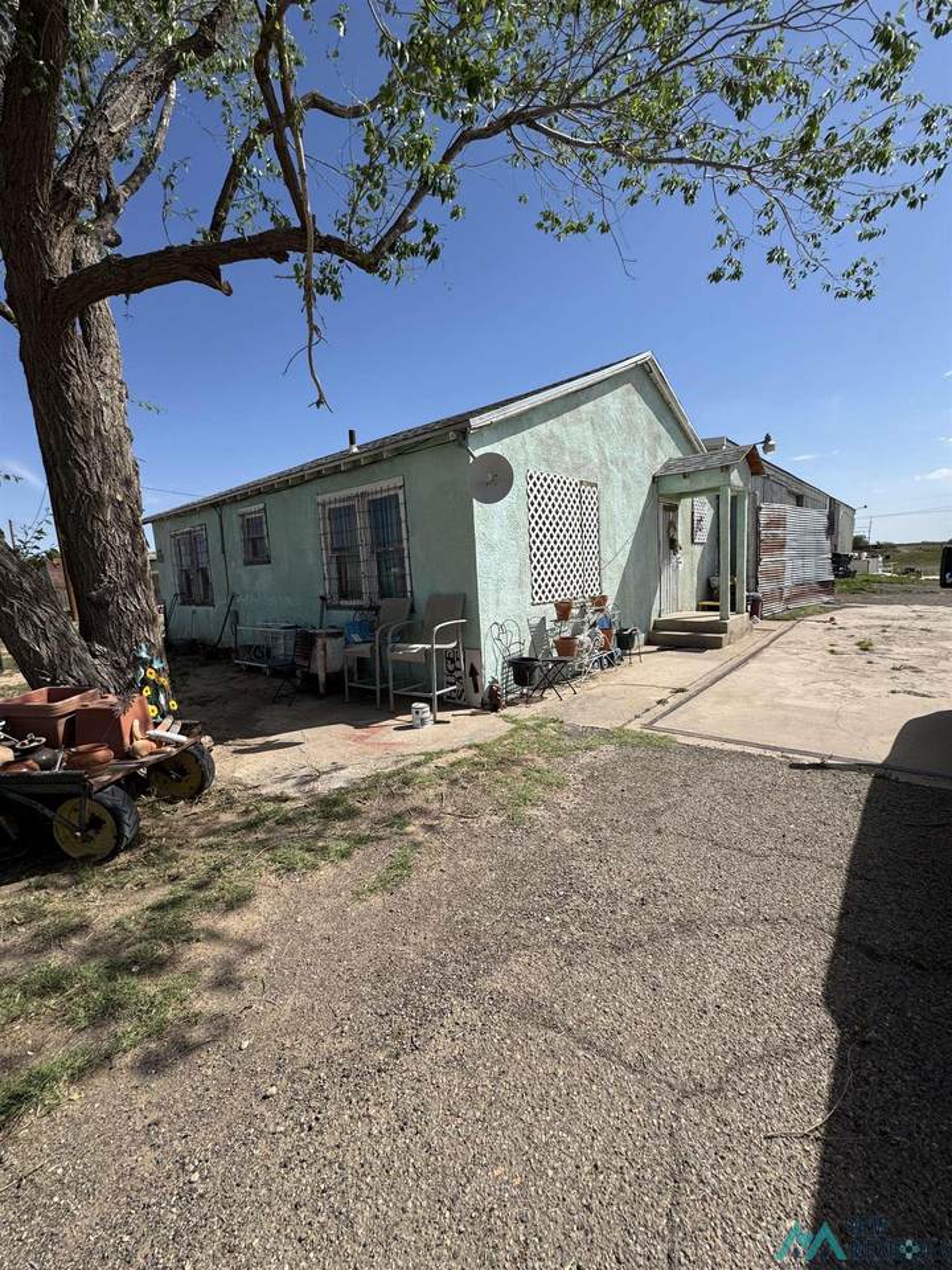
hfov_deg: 85.7
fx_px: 513
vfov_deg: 102.1
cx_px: 476
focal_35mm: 14
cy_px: 635
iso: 50
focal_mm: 2.22
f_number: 2.2
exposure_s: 1/2985
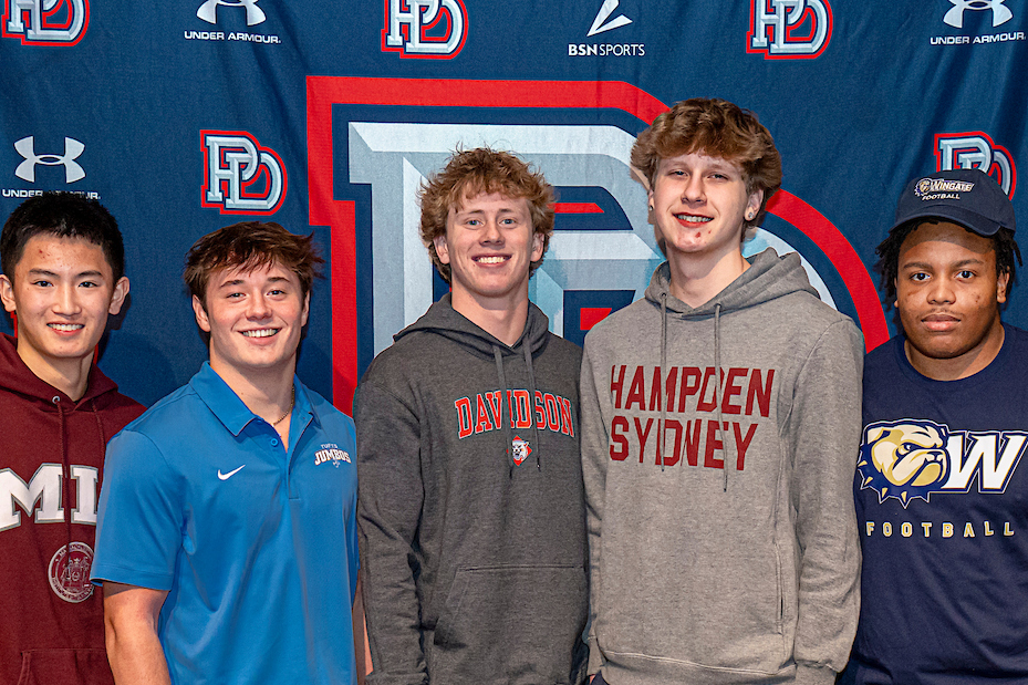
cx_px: 522
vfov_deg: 21.5
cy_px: 587
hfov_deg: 32.4
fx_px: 1770
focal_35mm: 62
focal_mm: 24
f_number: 4.5
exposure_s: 1/160
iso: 1250
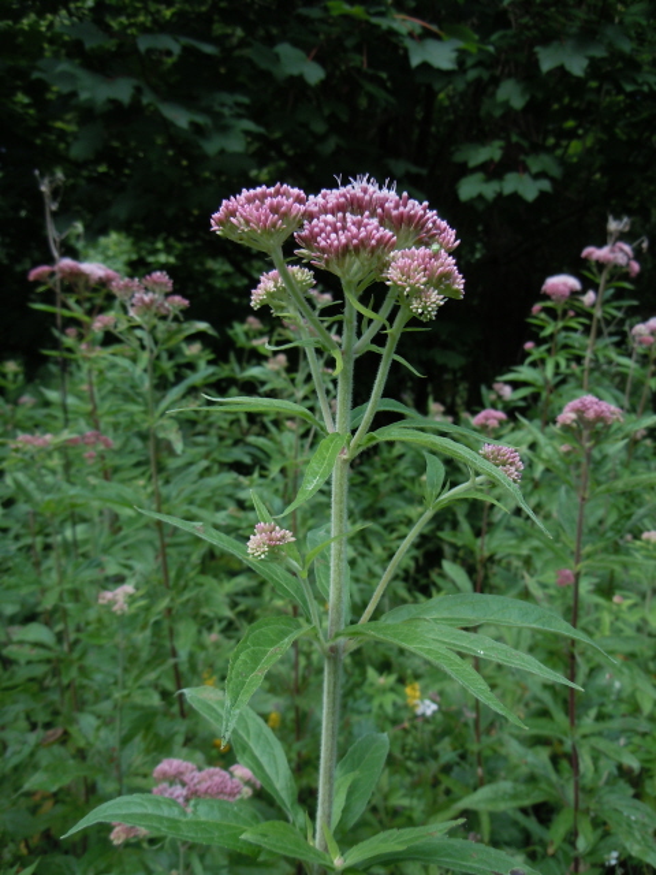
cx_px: 328
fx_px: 758
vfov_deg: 60.0
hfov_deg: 46.8
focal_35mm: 30
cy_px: 438
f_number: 3.5
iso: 100
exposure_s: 1/250
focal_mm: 5.4
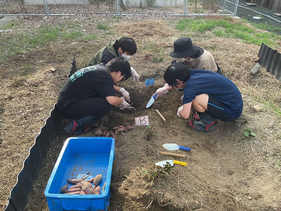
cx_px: 140
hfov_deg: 61.7
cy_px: 106
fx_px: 235
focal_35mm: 29
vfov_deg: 48.2
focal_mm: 3
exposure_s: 1/353
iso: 16
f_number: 1.8
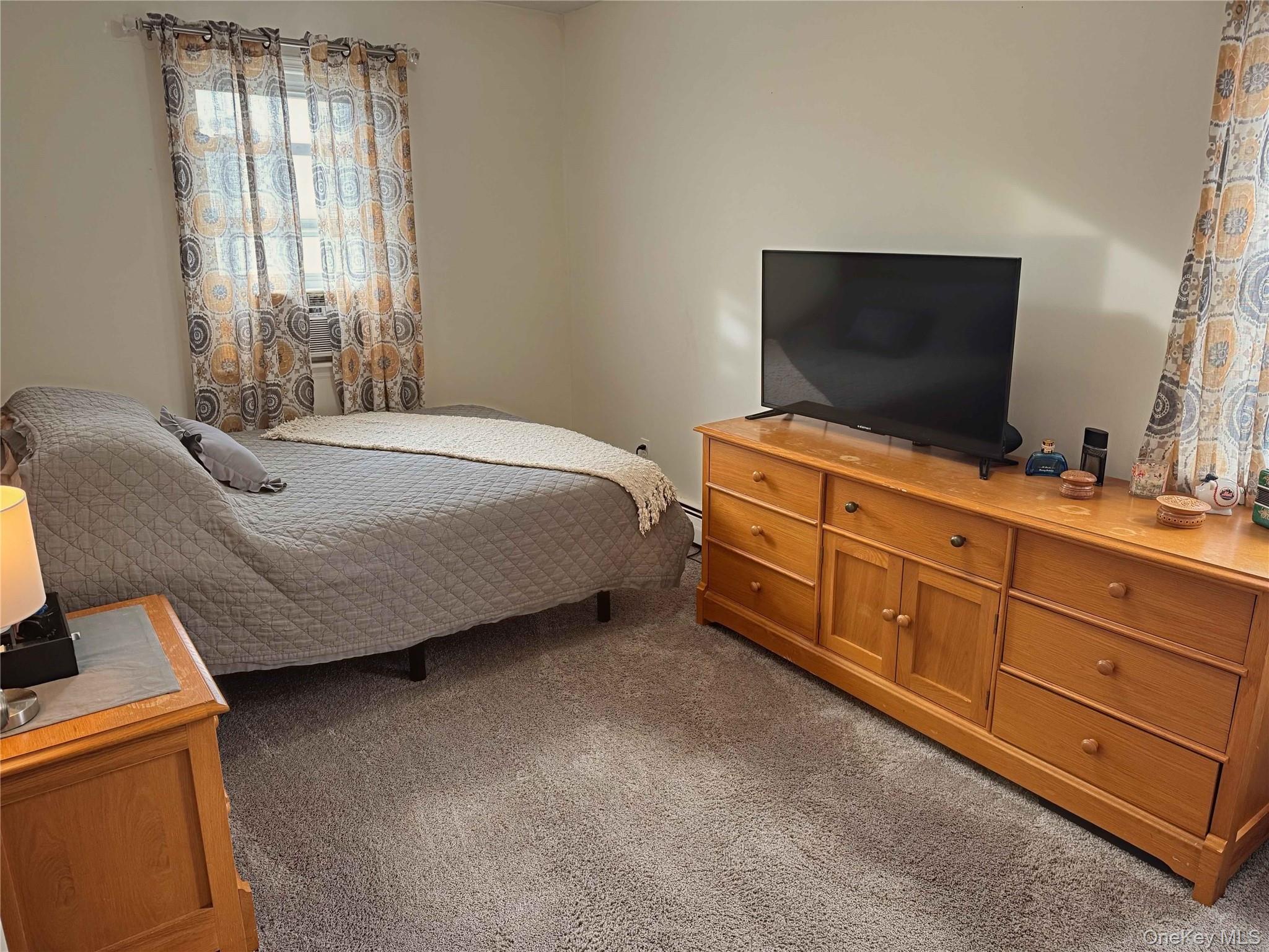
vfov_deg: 56.8
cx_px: 634
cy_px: 476
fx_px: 880
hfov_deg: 71.6
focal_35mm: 24
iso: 160
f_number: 1.78
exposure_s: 1/60
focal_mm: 6.76
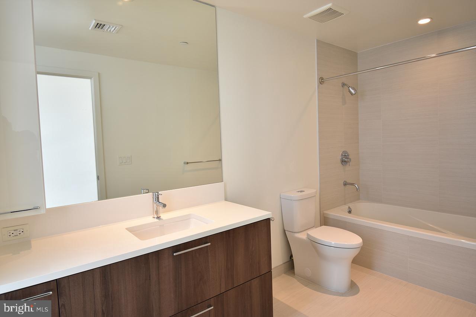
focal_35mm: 21
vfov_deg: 59.5
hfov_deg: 81.2
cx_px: 238
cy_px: 158
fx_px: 278
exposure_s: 1/20
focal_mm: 14
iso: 100
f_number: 5
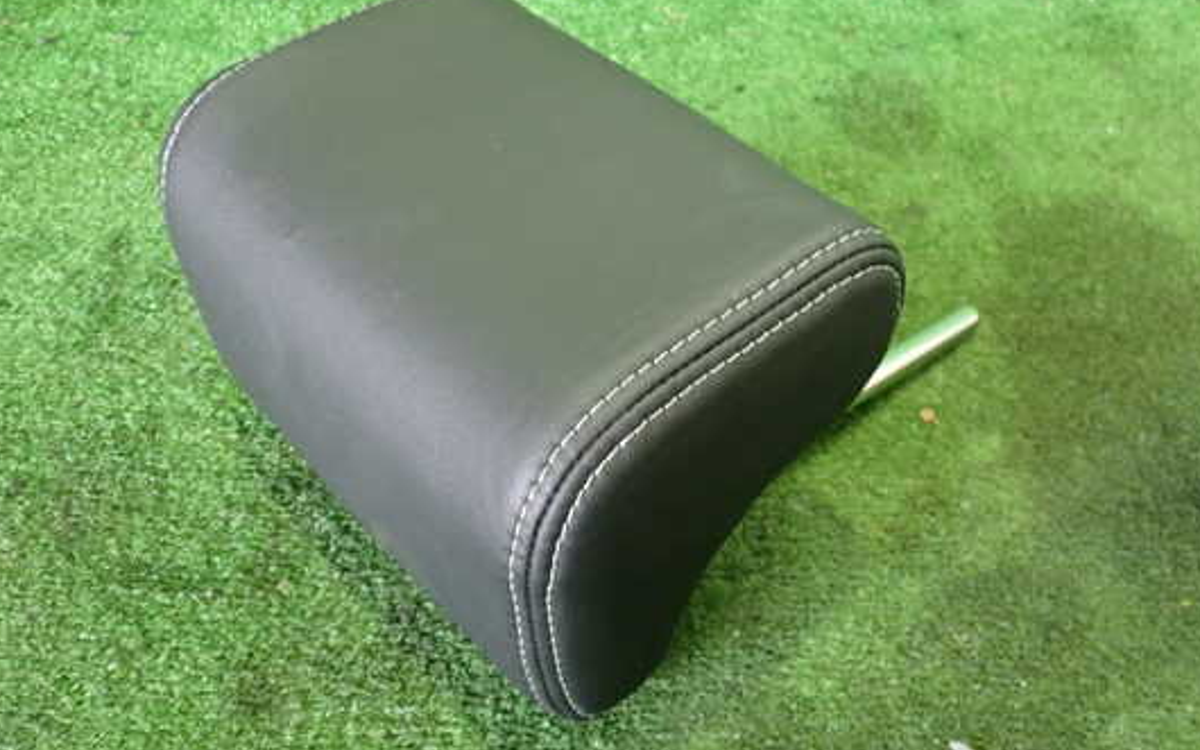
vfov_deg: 35.3
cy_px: 372
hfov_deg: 54.0
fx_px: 1177
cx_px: 607
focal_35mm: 36
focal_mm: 5.4
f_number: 2.3
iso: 1000
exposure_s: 1/50
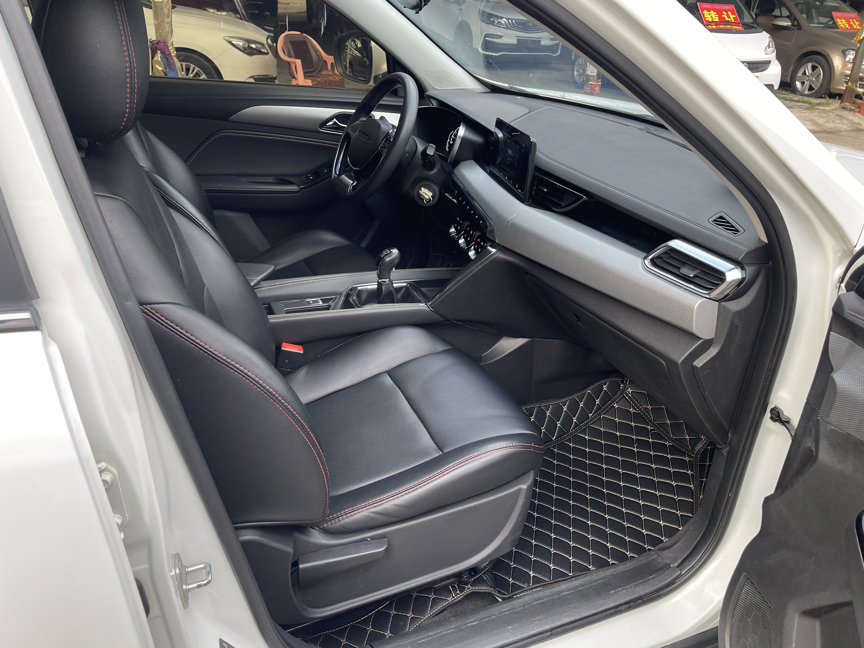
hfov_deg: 67.3
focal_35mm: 26
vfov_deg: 53.1
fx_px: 649
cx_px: 446
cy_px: 321
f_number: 1.6
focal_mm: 5.1
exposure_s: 1/121
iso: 100
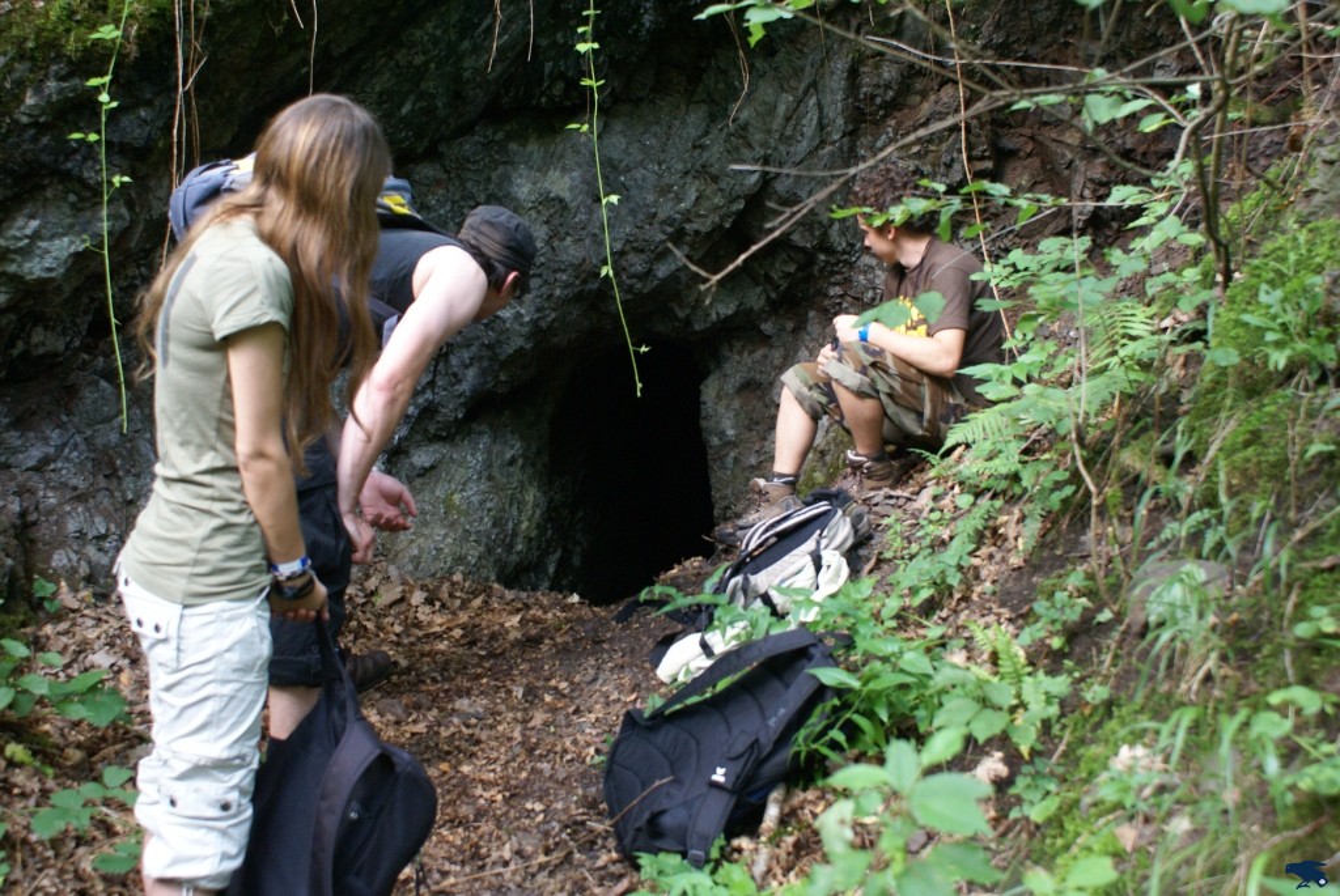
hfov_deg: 53.1
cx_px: 670
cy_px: 448
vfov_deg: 37.0
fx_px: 1341
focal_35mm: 36
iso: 400
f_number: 4.5
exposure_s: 1/20
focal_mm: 24
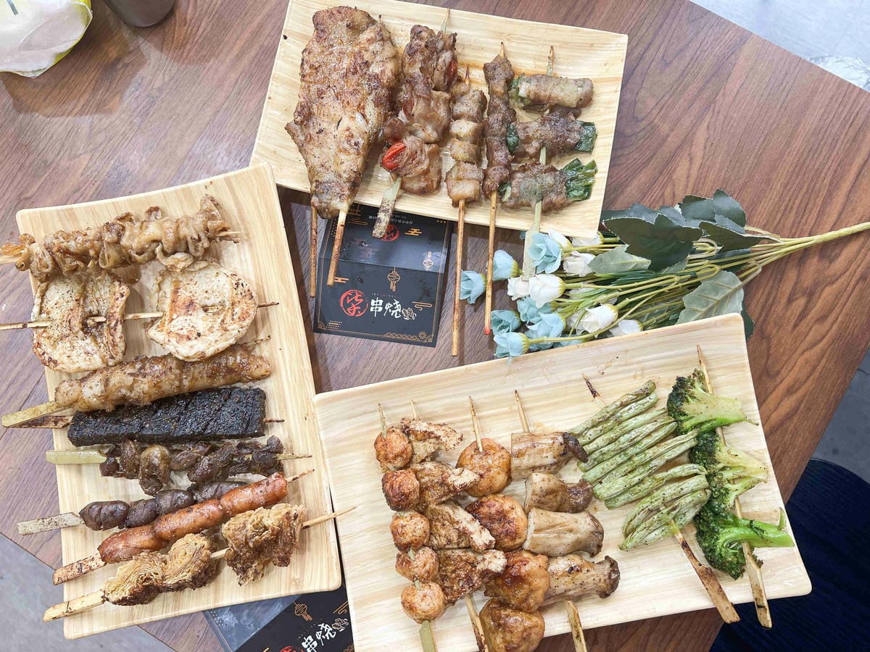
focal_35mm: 26
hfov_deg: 67.3
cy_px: 326
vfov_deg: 53.1
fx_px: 653
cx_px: 435
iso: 100
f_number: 1.5
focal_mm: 5.7
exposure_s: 1/120
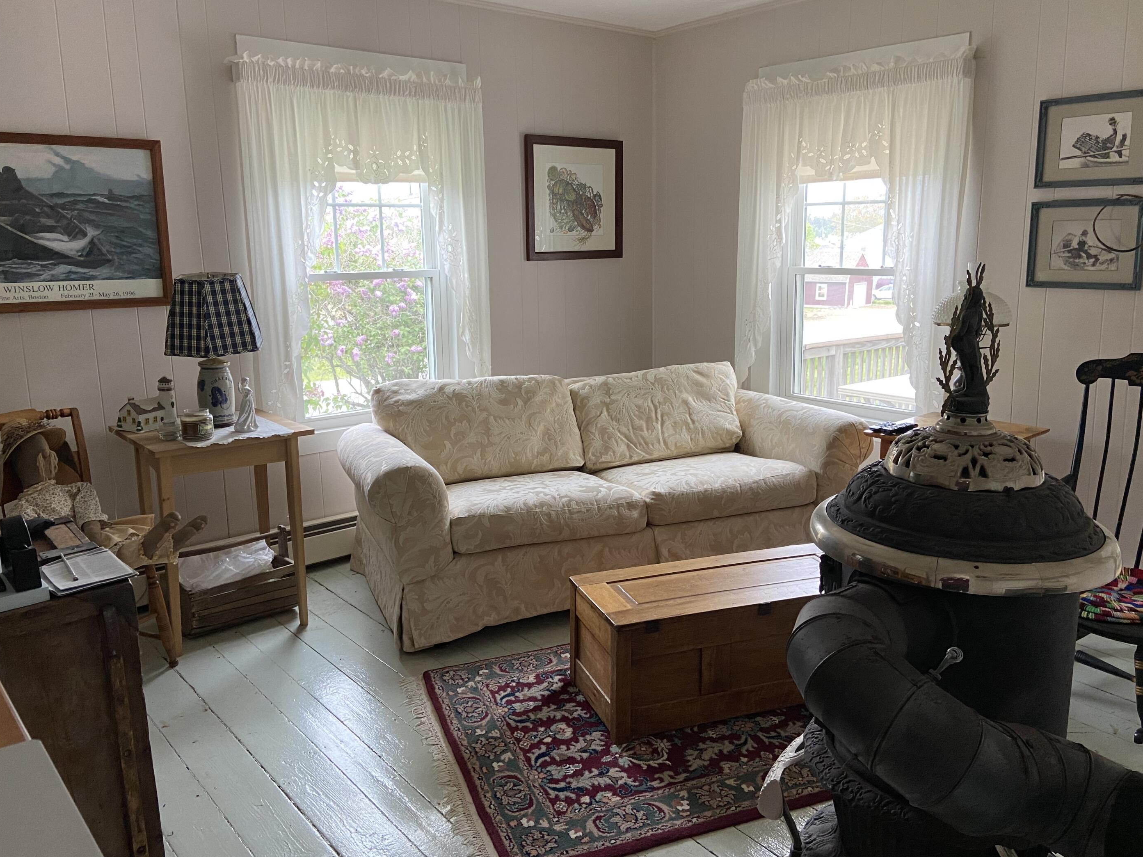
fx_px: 924
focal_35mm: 28
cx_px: 584
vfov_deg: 49.7
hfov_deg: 63.4
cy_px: 415
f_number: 1.8
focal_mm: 4.25
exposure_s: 1/84
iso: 125
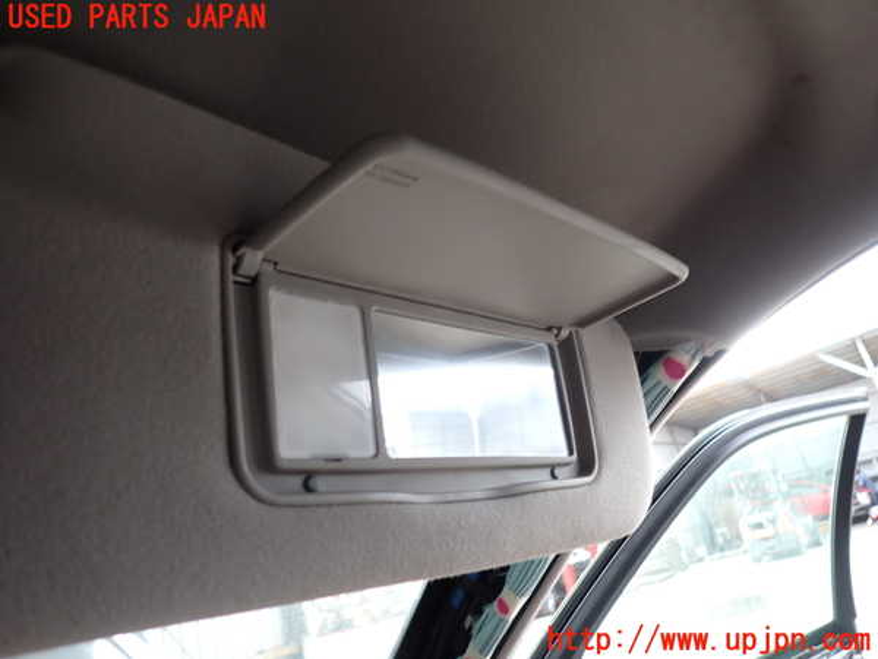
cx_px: 439
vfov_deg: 54.9
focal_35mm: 25
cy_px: 330
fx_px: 634
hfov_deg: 69.4
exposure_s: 1/60
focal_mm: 4.5
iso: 200
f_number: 2
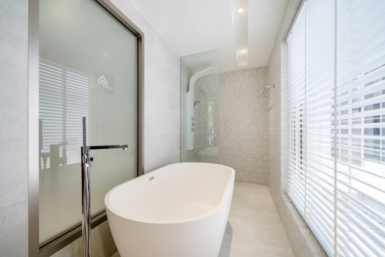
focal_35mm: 14
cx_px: 192
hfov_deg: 104.3
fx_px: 150
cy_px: 128
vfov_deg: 81.2
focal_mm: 14
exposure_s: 1/50
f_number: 6.3
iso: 400
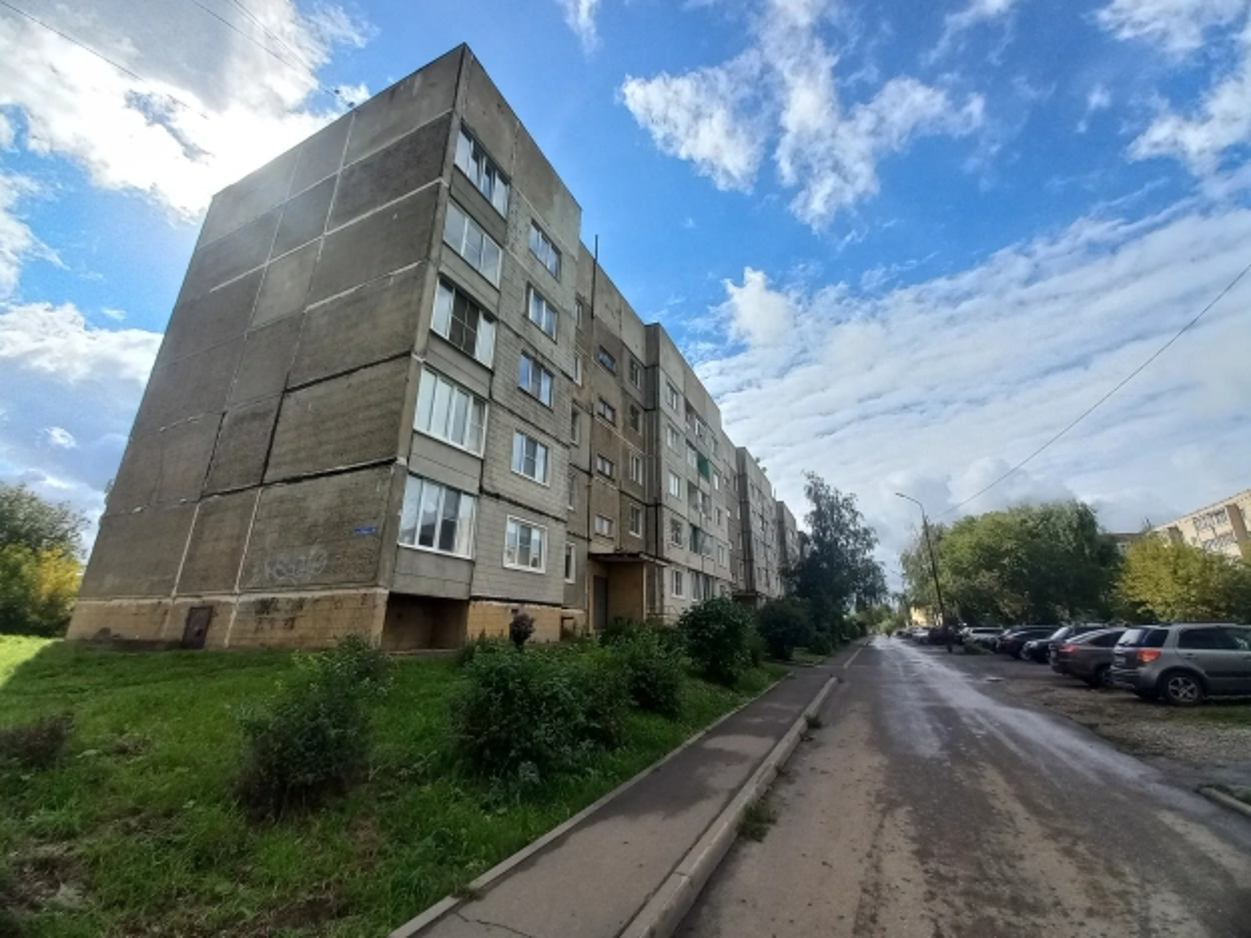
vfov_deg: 89.9
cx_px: 626
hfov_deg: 106.2
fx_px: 470
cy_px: 469
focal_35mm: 13
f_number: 2.2
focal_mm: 1.42
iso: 40
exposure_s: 1/1328
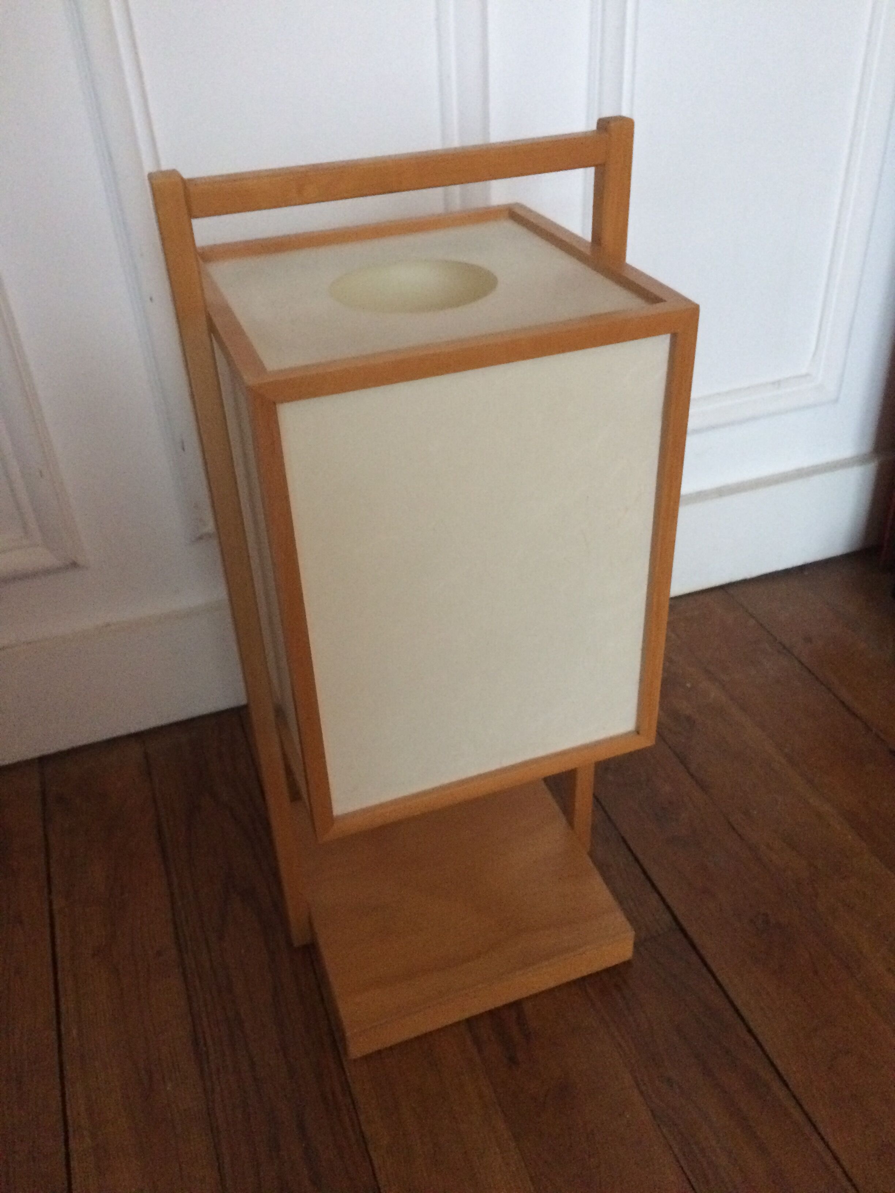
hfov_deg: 48.2
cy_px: 596
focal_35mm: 29
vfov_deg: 61.7
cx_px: 448
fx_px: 1000
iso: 500
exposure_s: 1/17
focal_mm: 4.15
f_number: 2.2
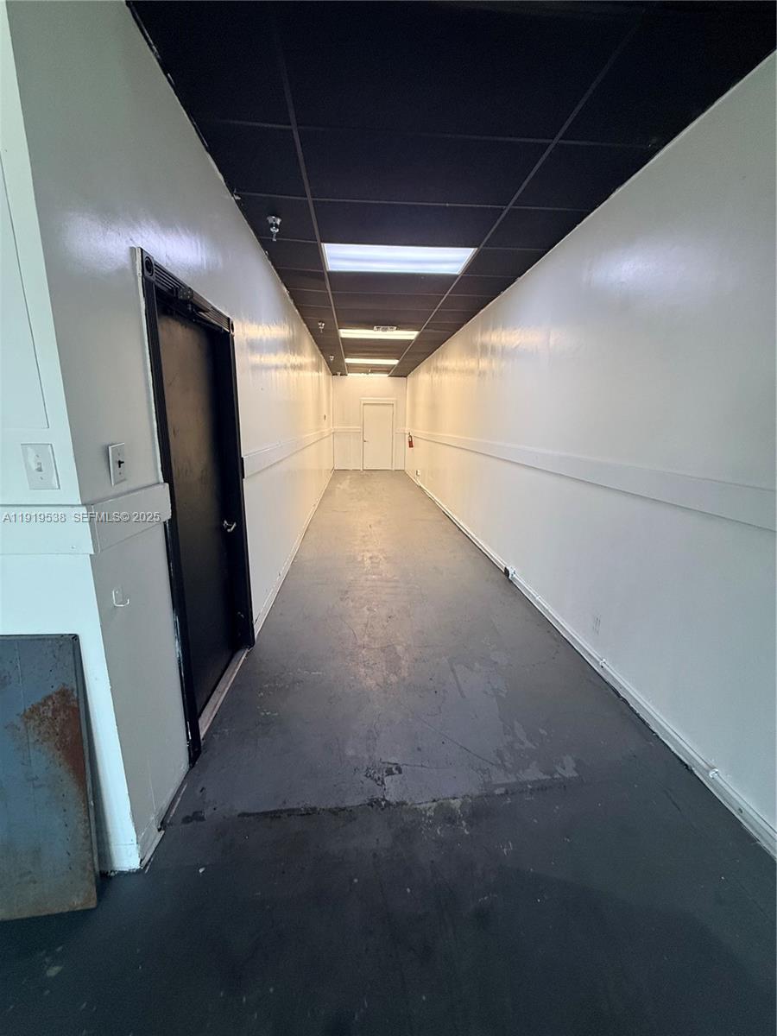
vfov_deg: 102.1
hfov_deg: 85.7
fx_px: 419
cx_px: 388
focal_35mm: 14
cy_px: 518
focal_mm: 2.22
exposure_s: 1/120
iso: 250
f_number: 2.2
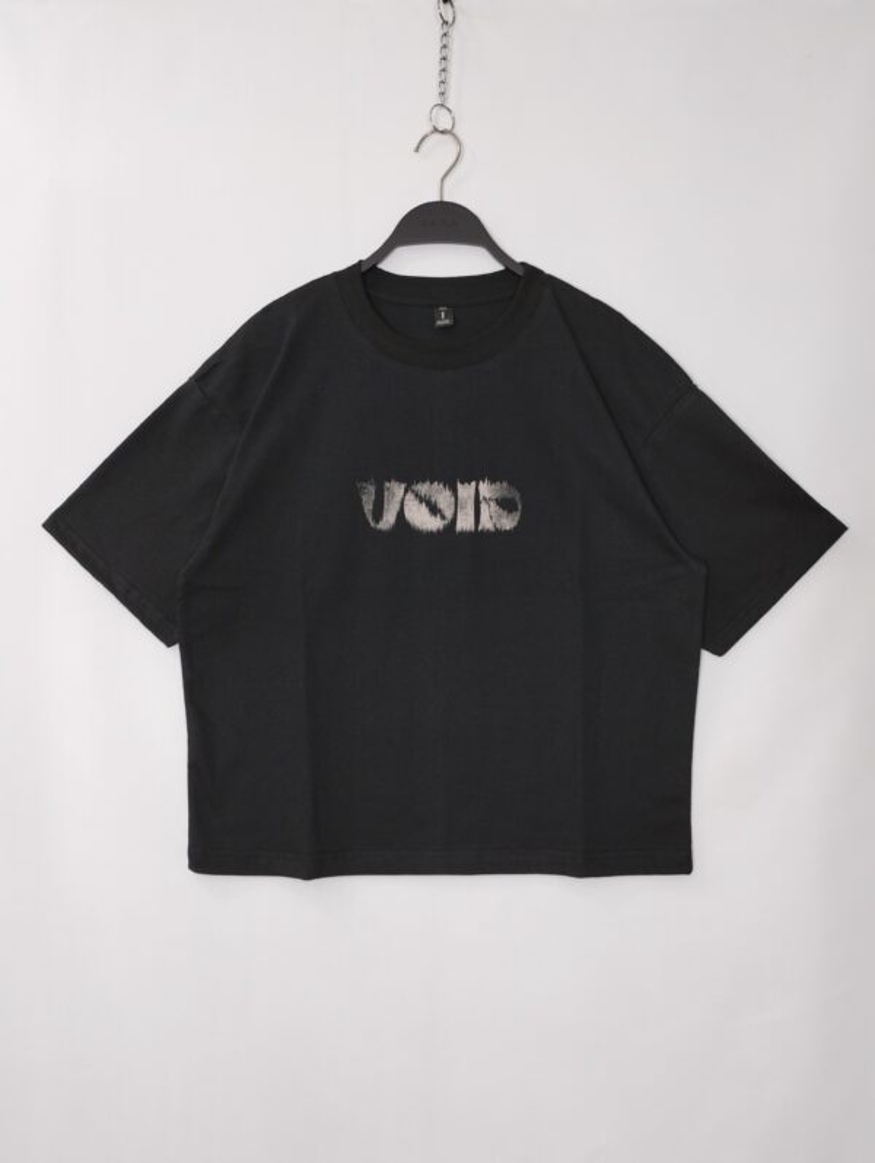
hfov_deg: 49.9
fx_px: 941
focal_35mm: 28
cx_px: 438
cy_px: 582
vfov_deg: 63.4
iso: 100
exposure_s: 1/15
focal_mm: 4.27
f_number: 1.8
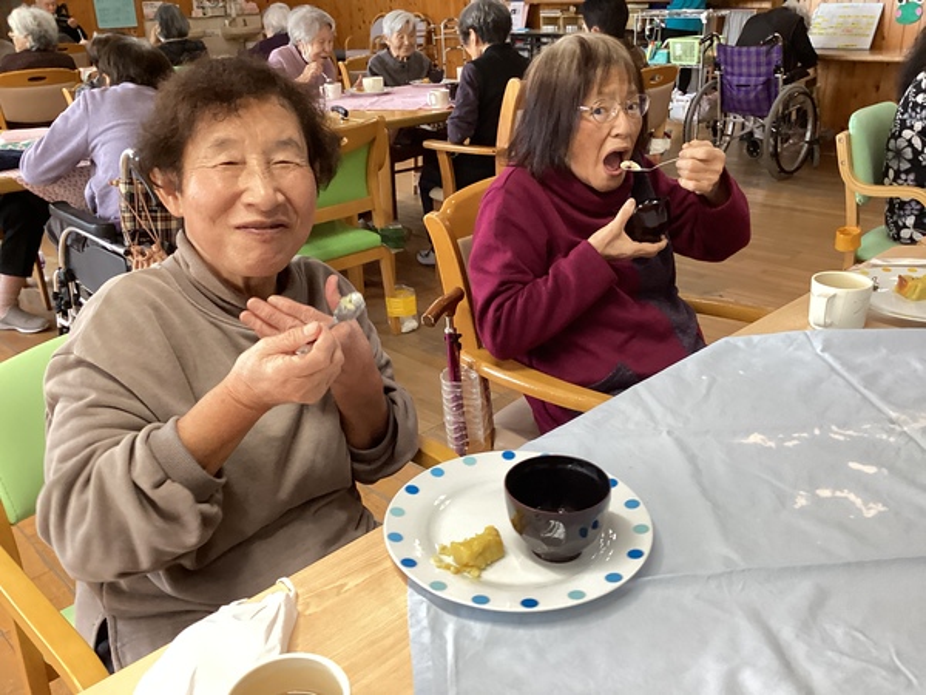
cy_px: 348
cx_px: 463
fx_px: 829
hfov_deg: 58.4
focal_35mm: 31
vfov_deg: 45.4
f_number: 2.4
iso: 160
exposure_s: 1/60
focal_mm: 3.3
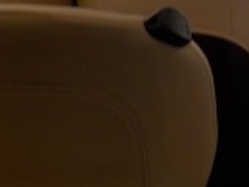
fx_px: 806
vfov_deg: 12.7
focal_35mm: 112
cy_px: -77
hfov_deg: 17.0
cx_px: 269
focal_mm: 4.1
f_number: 3.3
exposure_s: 1/40
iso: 125
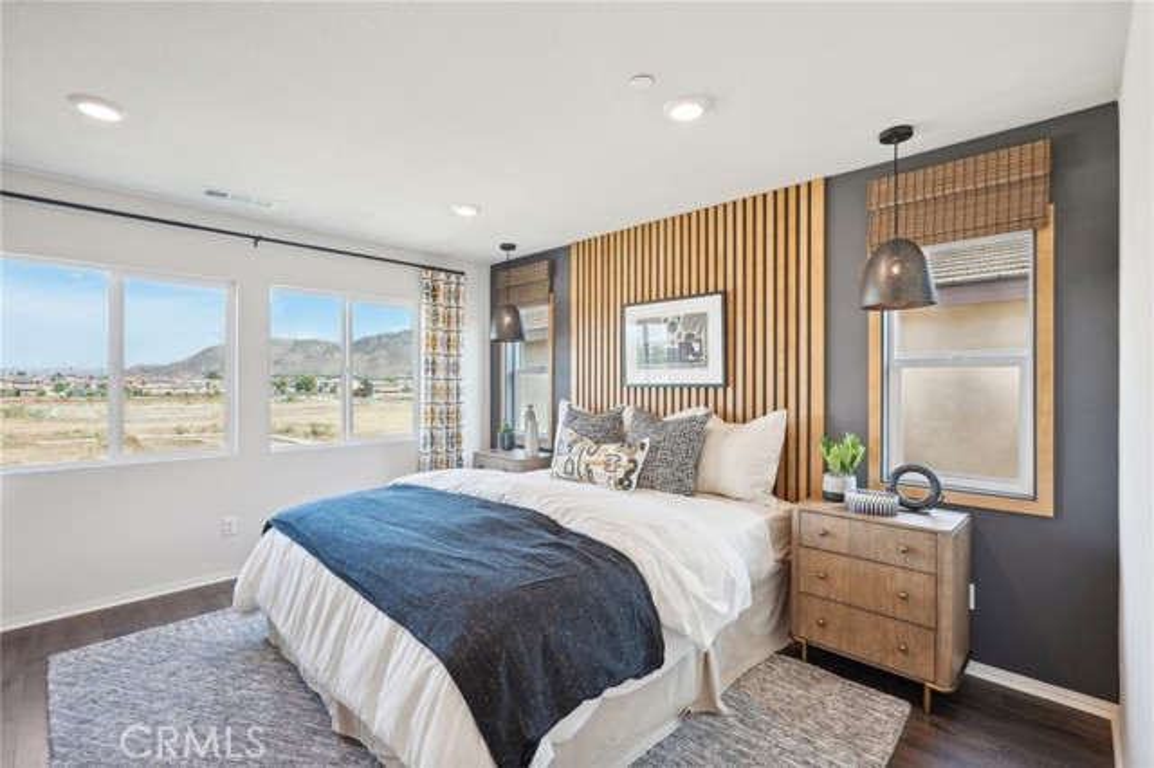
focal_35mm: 16
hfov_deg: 96.8
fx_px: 513
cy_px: 384
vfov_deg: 73.7
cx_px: 577
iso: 400
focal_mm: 16
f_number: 8
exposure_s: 1/30
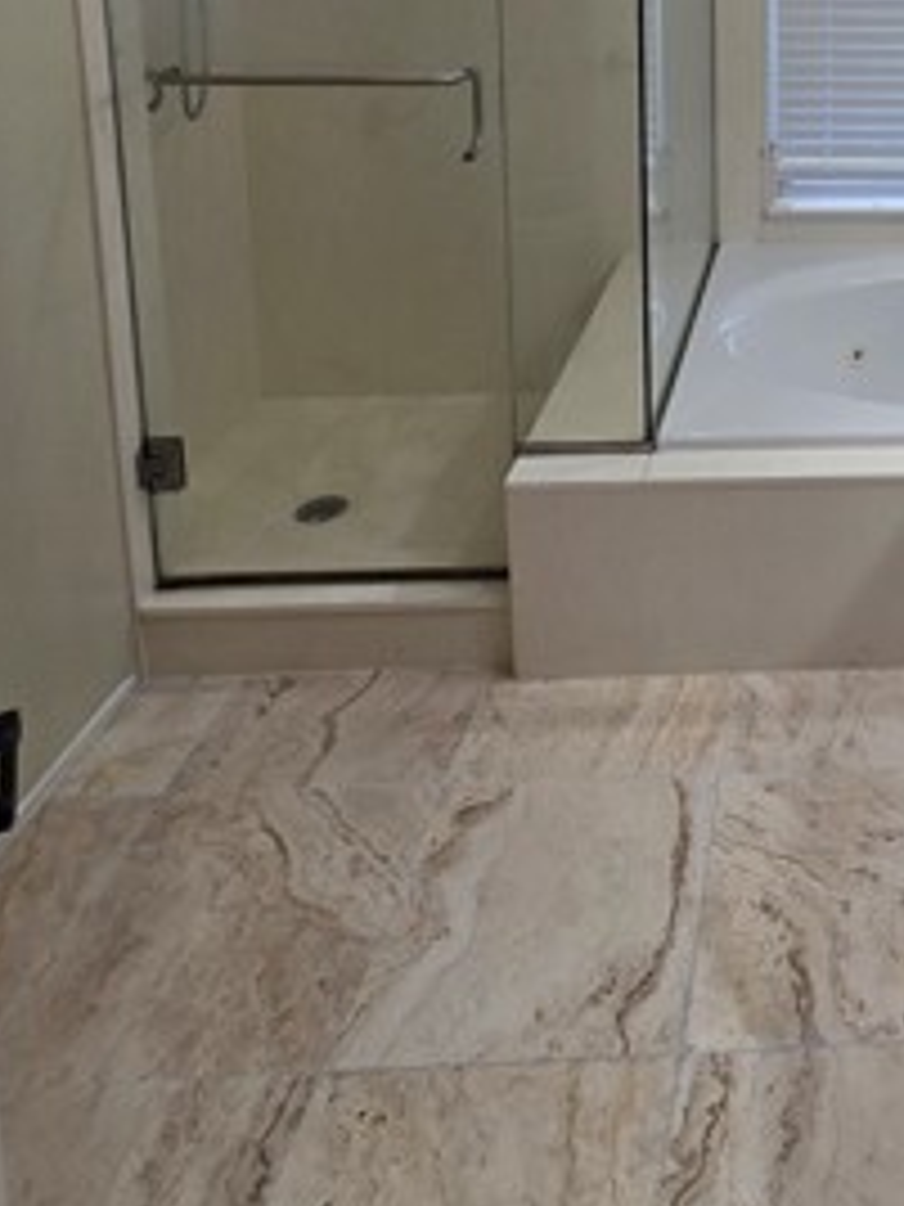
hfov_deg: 39.8
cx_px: 908
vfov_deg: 47.9
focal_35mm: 31
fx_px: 1079
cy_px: -9
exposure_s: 1/60
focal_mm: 2.2
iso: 50
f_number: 2.2
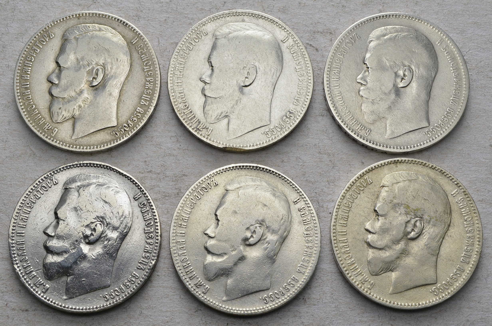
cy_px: 163
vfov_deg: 22.5
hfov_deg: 33.5
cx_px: 246
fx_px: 818
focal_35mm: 60
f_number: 14
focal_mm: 40
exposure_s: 1/250
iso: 400
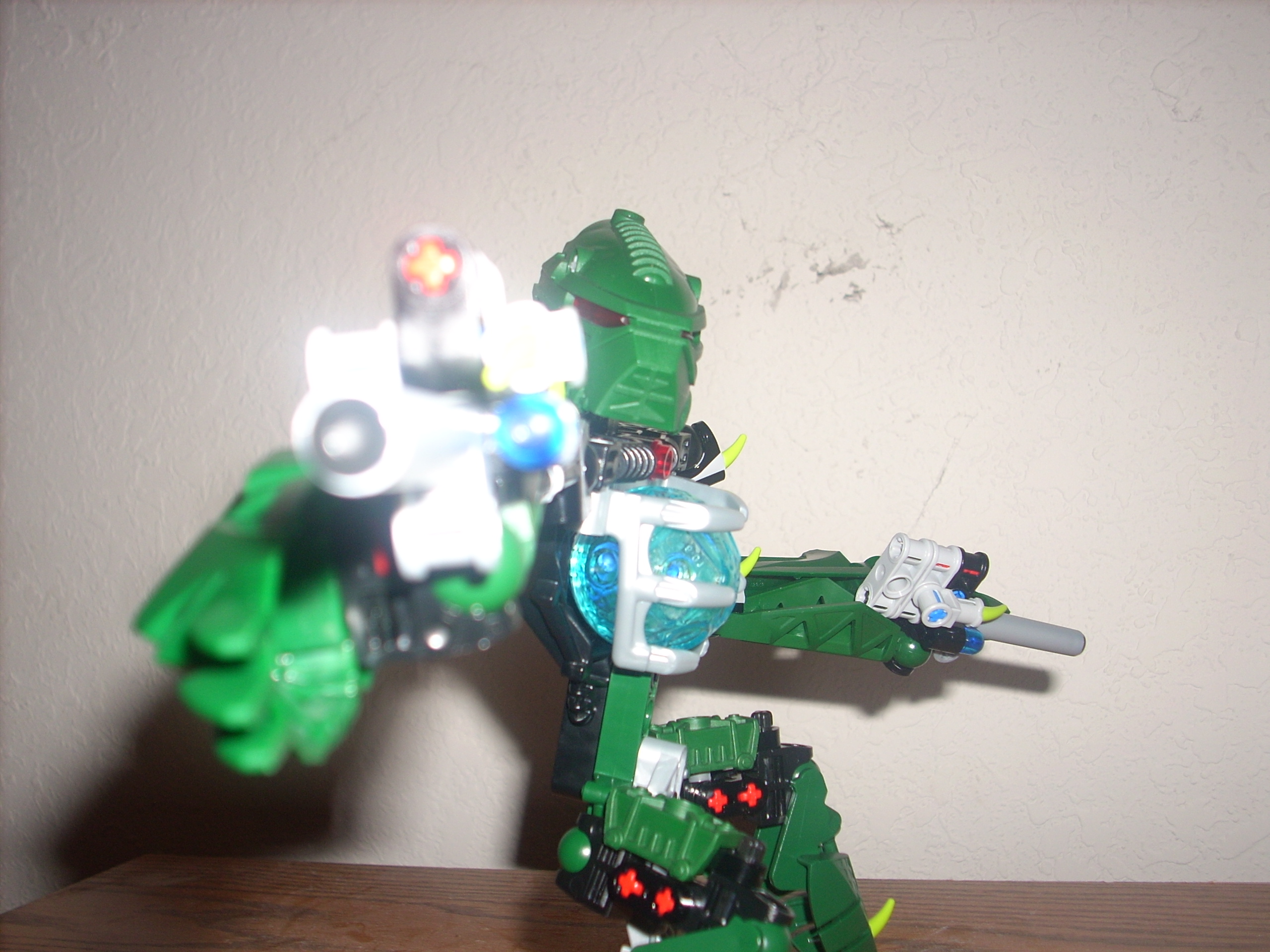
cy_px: 476
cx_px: 635
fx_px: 1357
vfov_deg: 38.7
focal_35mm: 37
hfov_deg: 50.1
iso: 64
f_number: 2.8
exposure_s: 1/60
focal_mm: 6.2
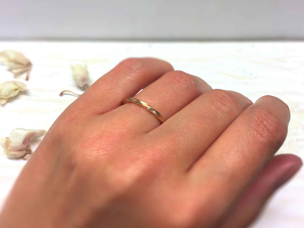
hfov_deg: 60.0
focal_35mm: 30
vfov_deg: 46.8
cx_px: 154
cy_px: 112
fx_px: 263
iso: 32
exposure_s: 1/50
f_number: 2.2
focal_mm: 4.15
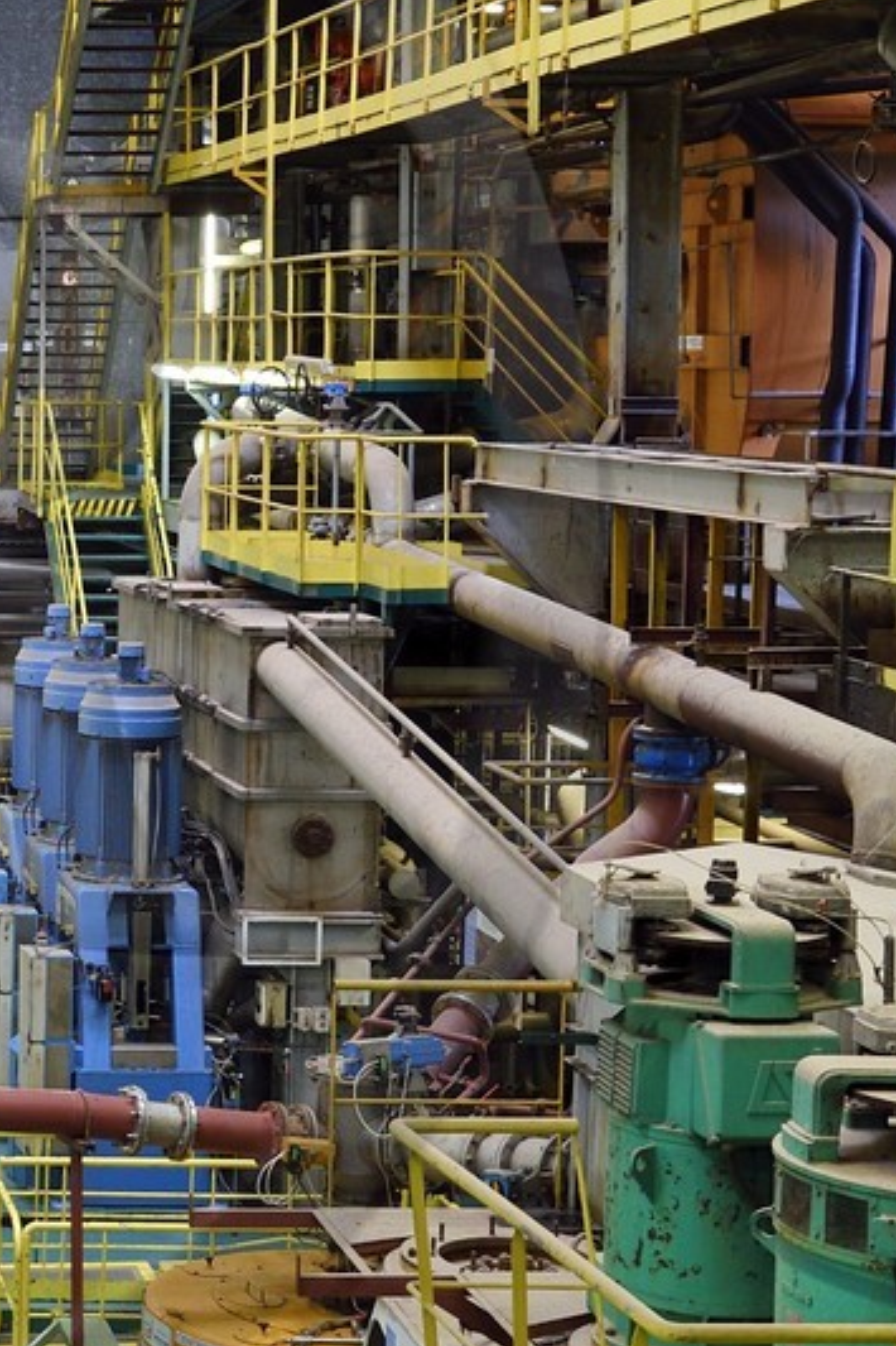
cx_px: -442
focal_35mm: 93
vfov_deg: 21.9
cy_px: 545
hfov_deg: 13.8
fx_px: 3474
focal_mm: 31
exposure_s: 1/25
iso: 800
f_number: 7.1
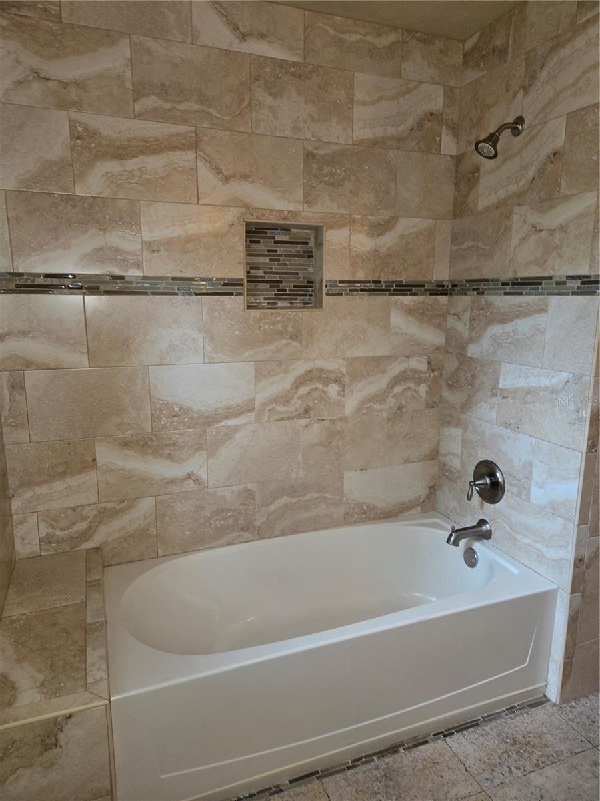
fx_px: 532
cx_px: 300
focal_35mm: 23
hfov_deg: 58.9
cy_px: 400
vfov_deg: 73.9
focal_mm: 5.4
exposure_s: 1/24
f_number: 1.8
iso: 100
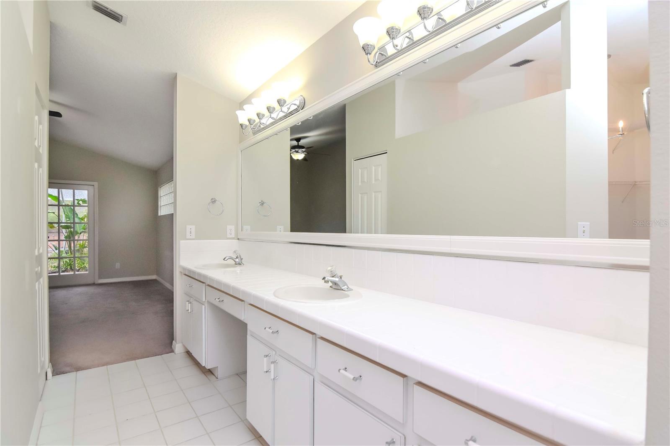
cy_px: 223
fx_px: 321
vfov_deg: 69.6
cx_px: 335
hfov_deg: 92.5
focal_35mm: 17
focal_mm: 11.5
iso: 800
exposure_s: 1/200
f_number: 5.6
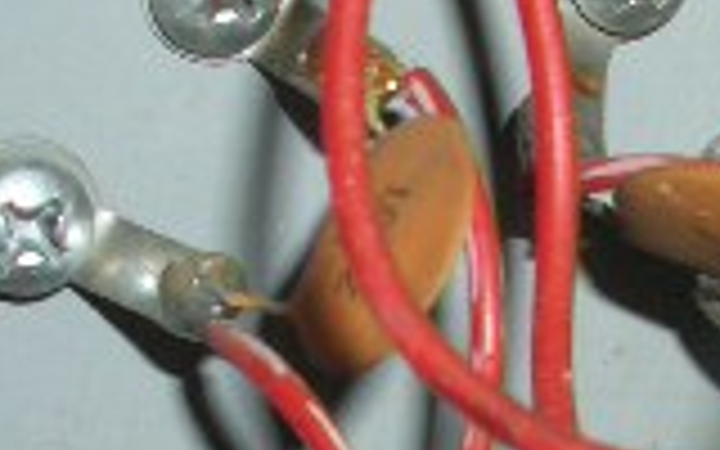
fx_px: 2904
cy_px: 684
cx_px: 860
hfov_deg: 13.7
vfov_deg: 8.6
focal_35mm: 148
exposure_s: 1/60
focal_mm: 5.8
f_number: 4.3
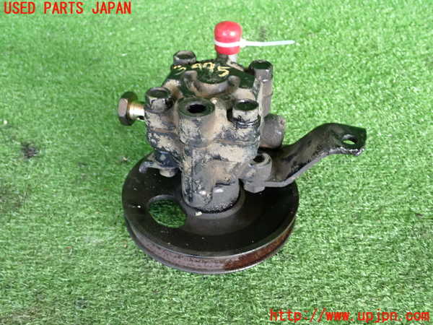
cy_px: 162
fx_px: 450
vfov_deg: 39.7
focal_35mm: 36
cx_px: 216
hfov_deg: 51.4
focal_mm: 6.37
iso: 250
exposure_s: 1/40
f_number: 2.5
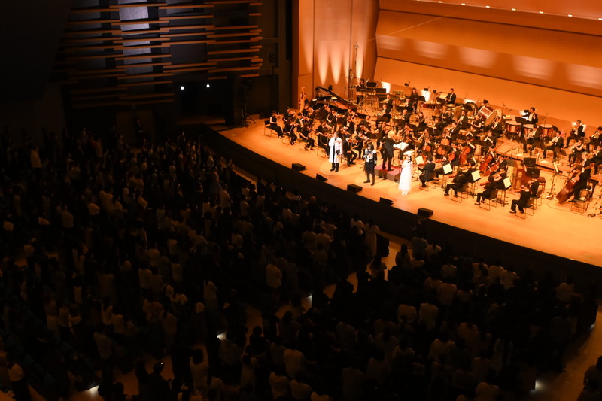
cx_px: 301
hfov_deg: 53.1
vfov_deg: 36.9
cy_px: 200
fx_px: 602
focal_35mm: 36
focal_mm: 24
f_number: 4.5
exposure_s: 1/200
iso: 2000
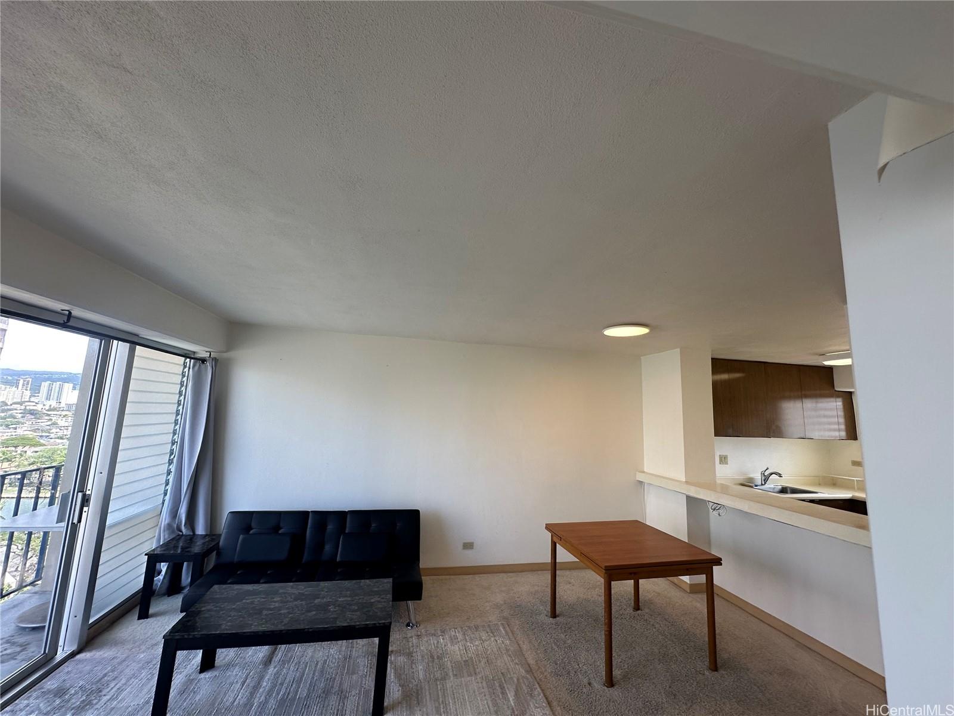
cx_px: 477
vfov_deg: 85.7
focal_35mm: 14
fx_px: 386
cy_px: 358
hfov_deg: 102.1
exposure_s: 1/120
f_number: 2.2
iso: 64
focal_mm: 2.22
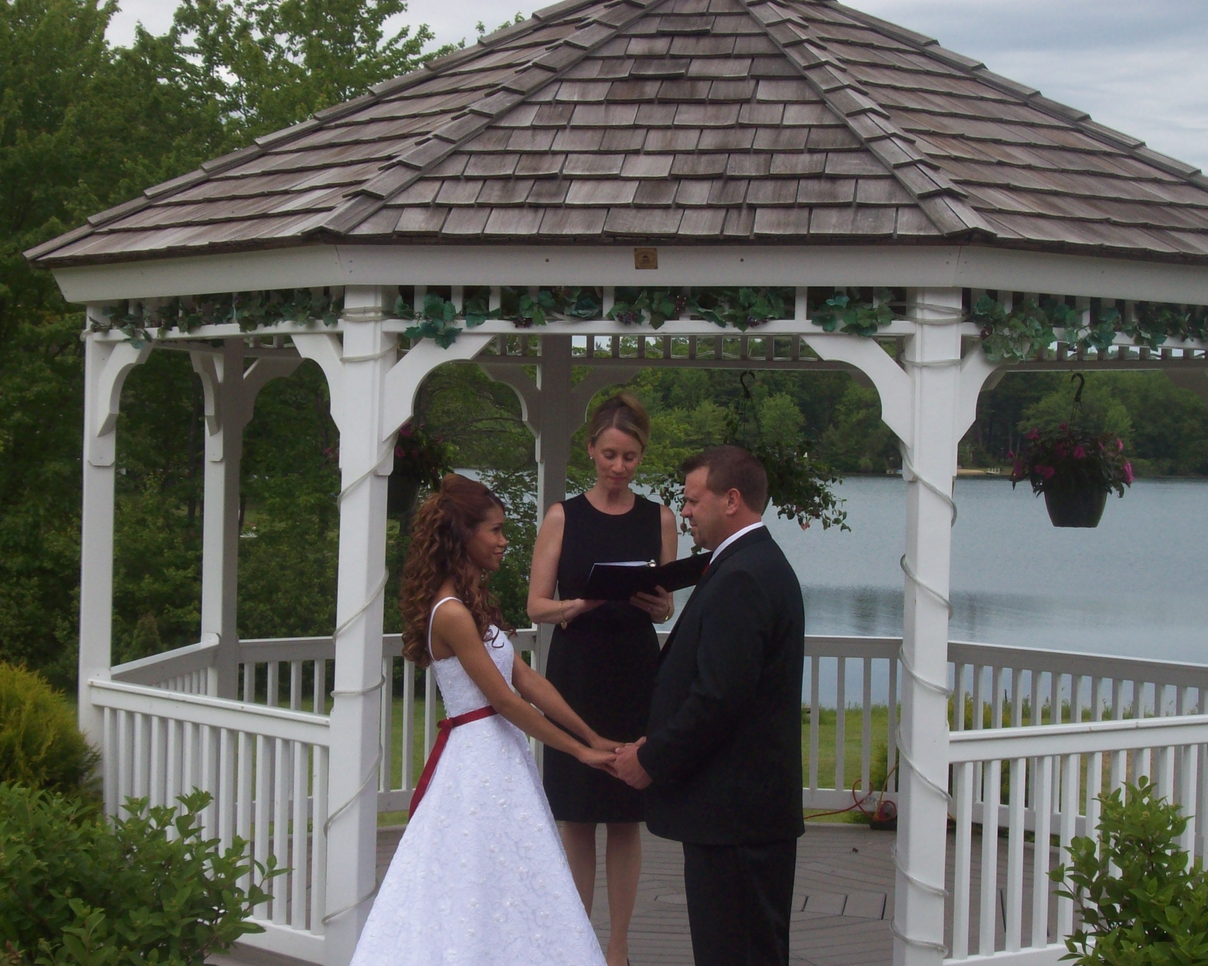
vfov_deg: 18.9
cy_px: 530
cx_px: 553
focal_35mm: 81
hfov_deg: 23.6
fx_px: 2896
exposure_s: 1/312
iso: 80
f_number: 6.7
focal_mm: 11.6
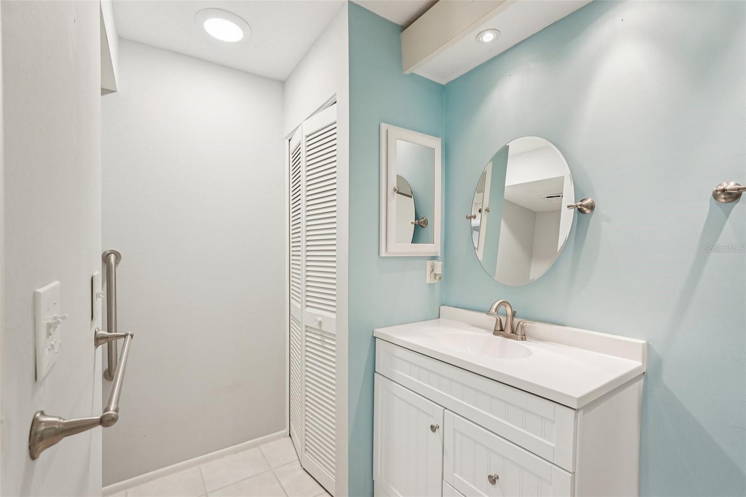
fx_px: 331
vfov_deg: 73.7
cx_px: 373
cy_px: 248
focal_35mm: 16
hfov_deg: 96.7
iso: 400
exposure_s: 1/20
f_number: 8
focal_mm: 16
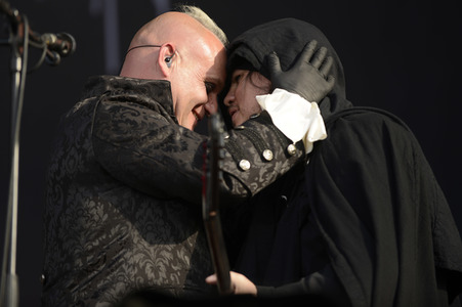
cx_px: 231
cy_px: 154
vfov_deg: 6.9
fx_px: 2565
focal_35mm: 200
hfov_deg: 10.3
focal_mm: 200
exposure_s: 1/400
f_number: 3.5
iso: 100
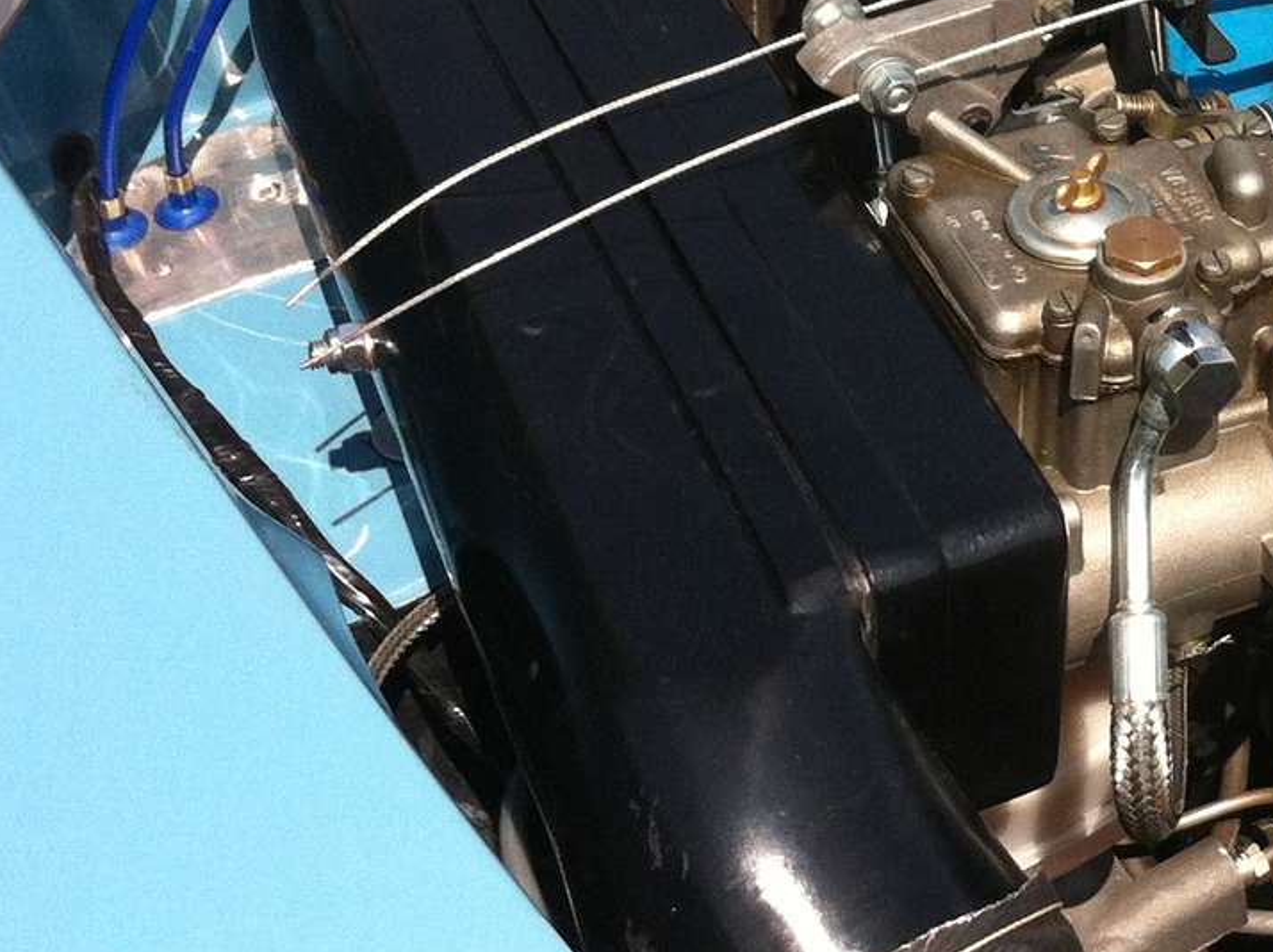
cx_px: 1597
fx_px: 3600
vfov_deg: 14.9
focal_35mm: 98
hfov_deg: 18.8
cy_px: 48
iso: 80
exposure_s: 1/1117
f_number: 2.8
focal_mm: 3.85
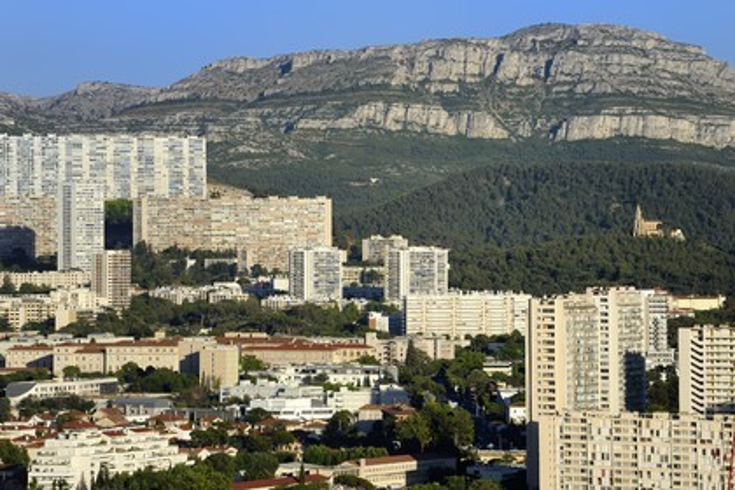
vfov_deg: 7.2
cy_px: 245
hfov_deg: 10.8
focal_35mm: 190
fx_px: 3879
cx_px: 368
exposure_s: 1/640
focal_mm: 190
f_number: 9
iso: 200
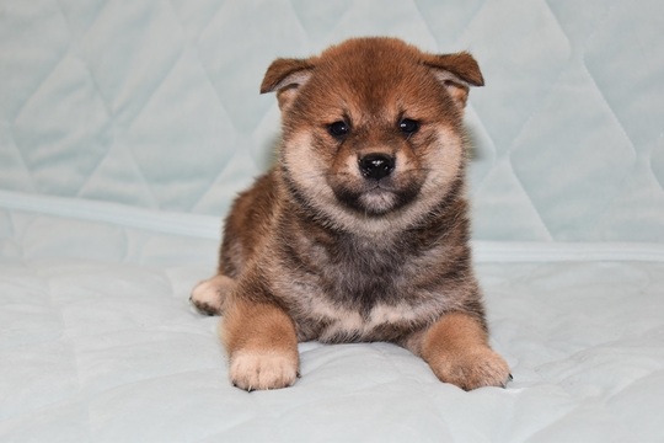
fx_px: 1383
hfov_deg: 27.0
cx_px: 332
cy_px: 222
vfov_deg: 18.2
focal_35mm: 75
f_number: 5.6
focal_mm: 50
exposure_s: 1/100
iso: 720
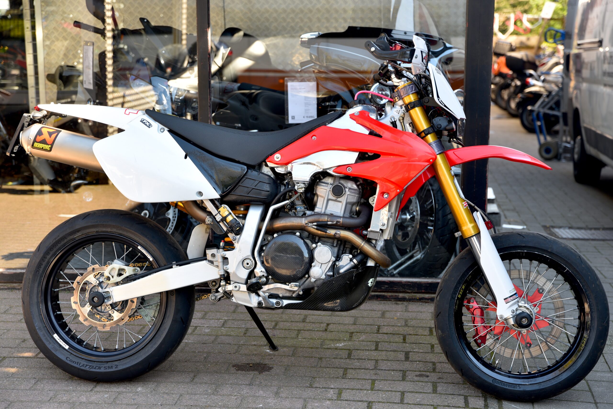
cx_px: 306
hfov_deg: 32.4
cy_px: 204
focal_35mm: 62
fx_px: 1056
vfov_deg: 21.9
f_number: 4
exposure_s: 1/60
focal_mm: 62
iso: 100
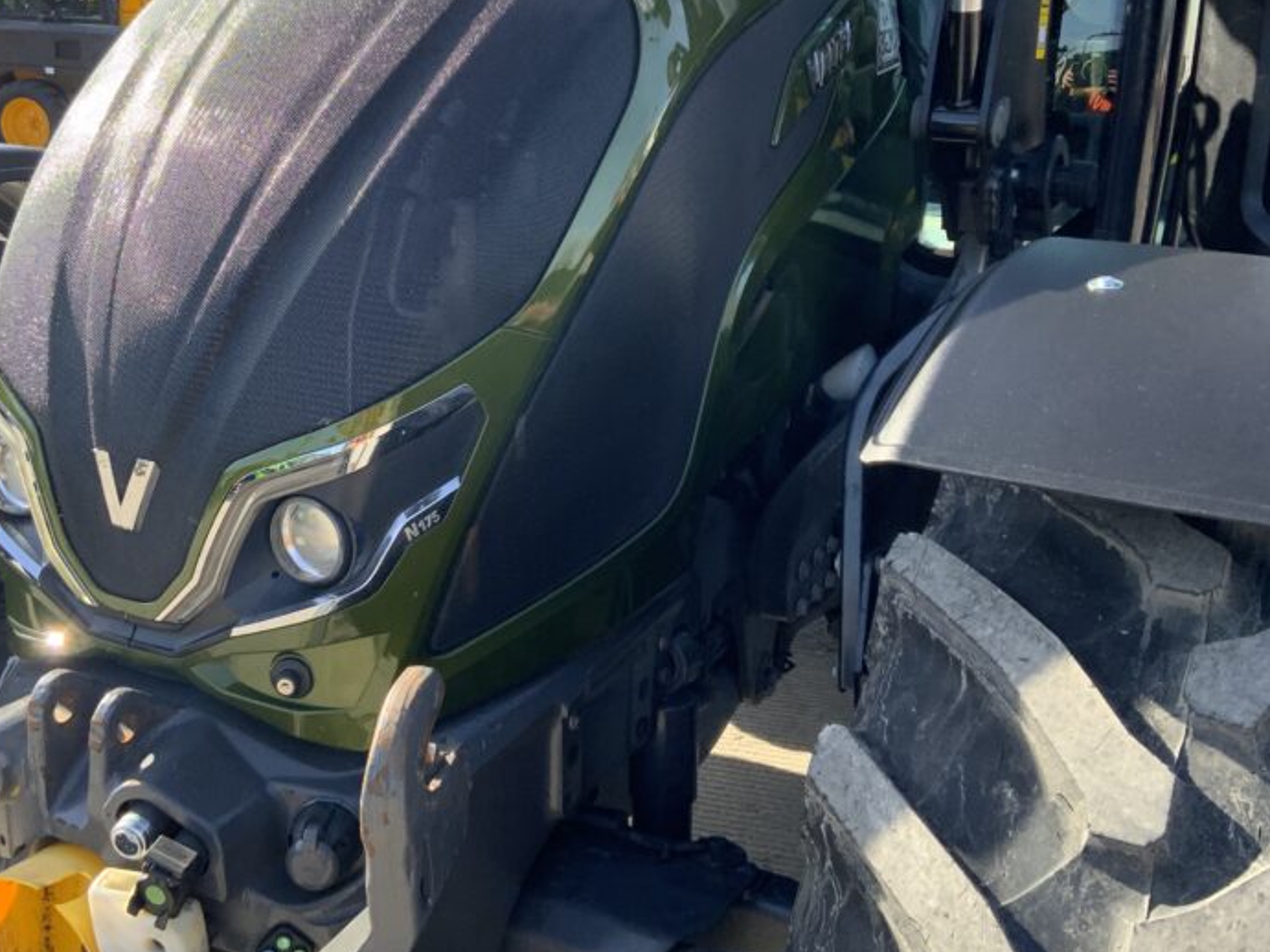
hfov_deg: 43.8
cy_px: 344
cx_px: 564
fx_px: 1577
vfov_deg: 33.4
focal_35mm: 43
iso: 16
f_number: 1.8
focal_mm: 3
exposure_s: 1/386
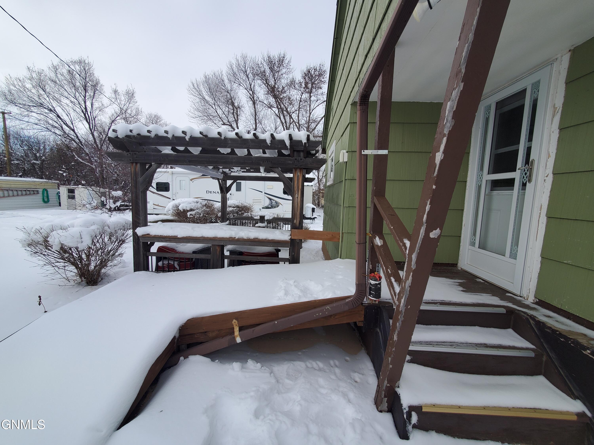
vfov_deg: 89.9
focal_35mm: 13
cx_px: 297
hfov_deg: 106.2
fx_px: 223
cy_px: 222
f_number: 2.2
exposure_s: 1/512
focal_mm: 1.8
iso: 50
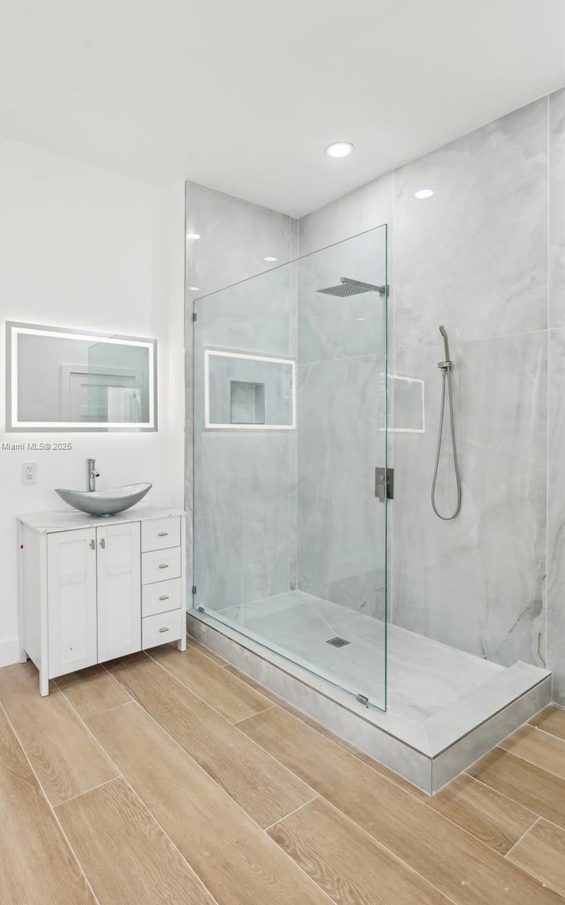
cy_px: 446
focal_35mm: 20
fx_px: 493
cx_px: 255
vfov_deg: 85.1
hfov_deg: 59.5
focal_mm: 19
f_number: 8
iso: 160
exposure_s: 1/20
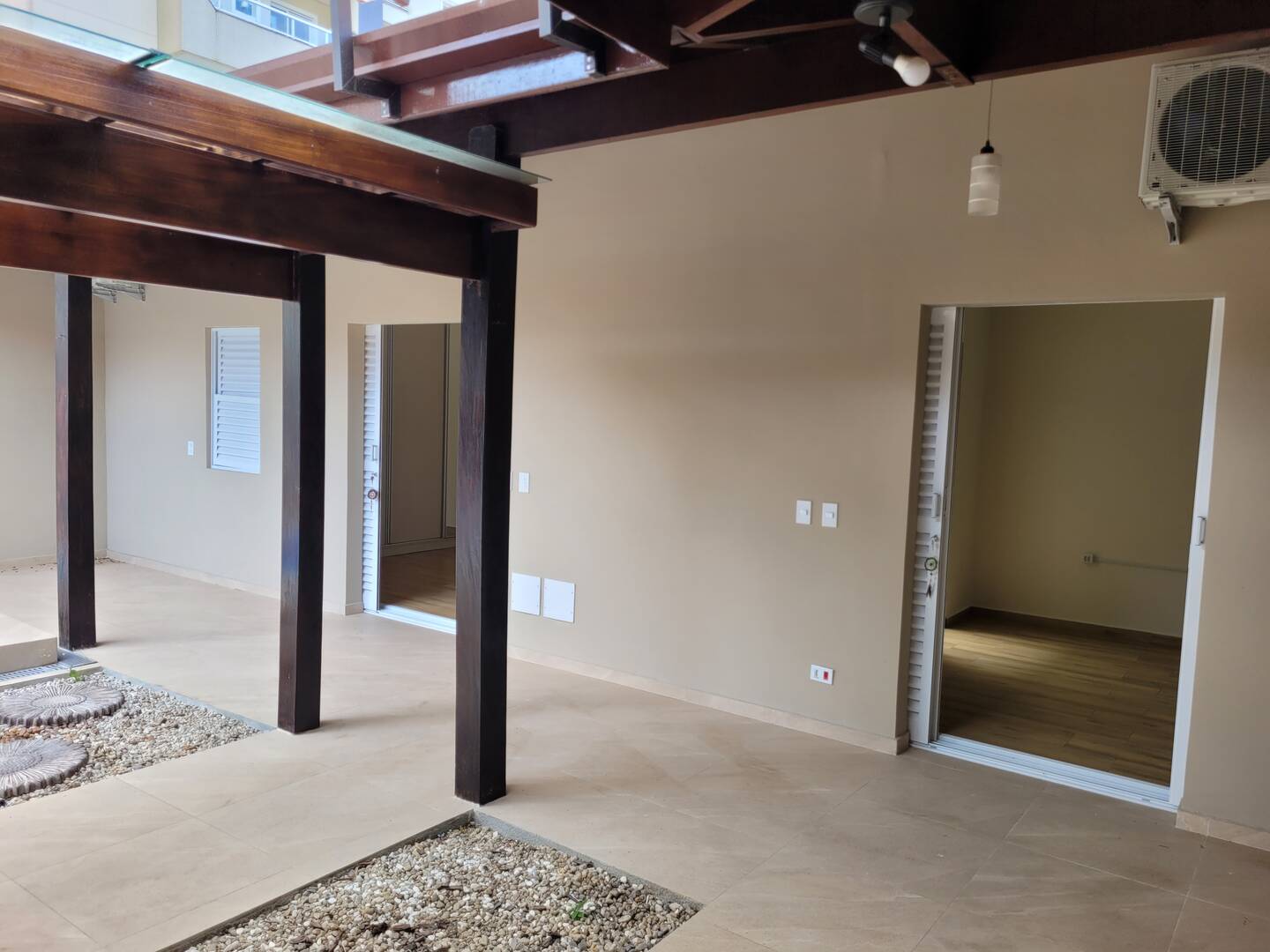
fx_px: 954
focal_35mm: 26
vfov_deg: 53.1
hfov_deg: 67.3
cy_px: 476
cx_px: 635
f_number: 1.8
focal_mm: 5.4
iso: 50
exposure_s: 1/120
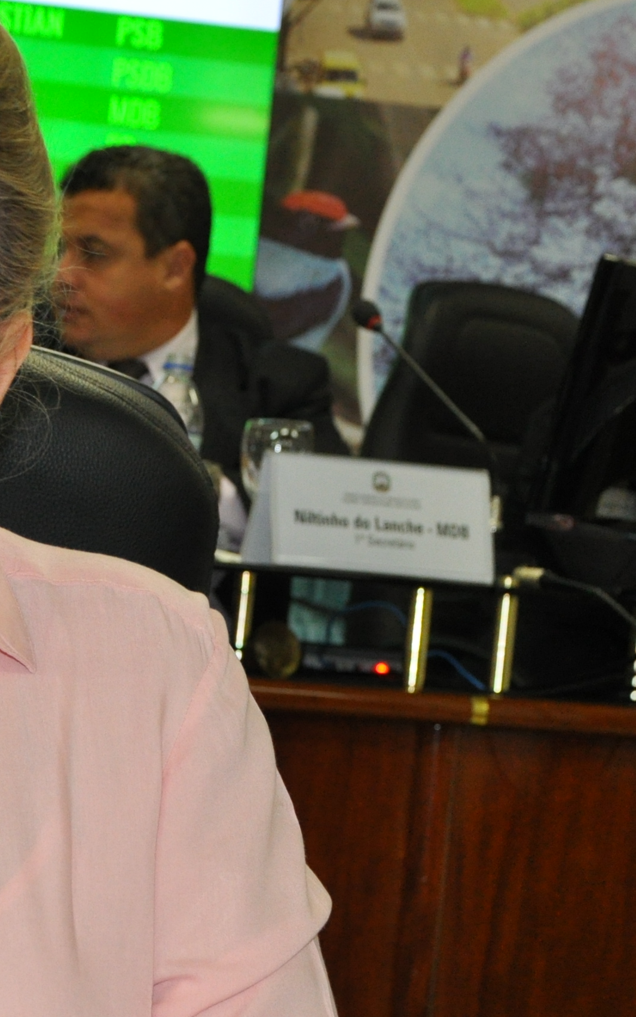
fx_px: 2773
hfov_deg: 12.6
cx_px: -233
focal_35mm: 100
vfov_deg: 20.6
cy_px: 814
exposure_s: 1/60
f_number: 4
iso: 800
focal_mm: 26
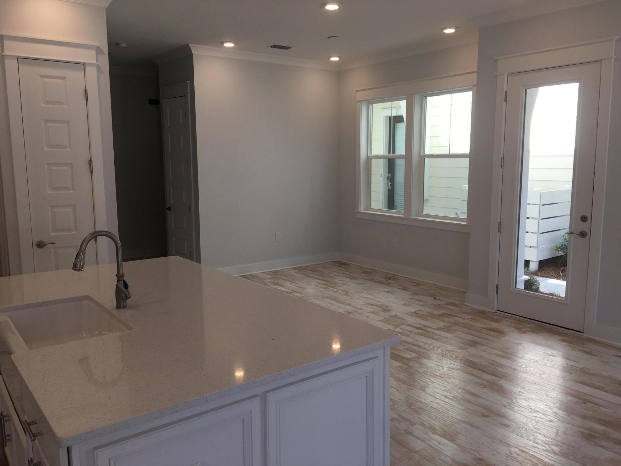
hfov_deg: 61.7
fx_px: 520
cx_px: 310
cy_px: 233
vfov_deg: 48.2
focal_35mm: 29
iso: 25
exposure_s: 1/120
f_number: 2.2
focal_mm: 4.15
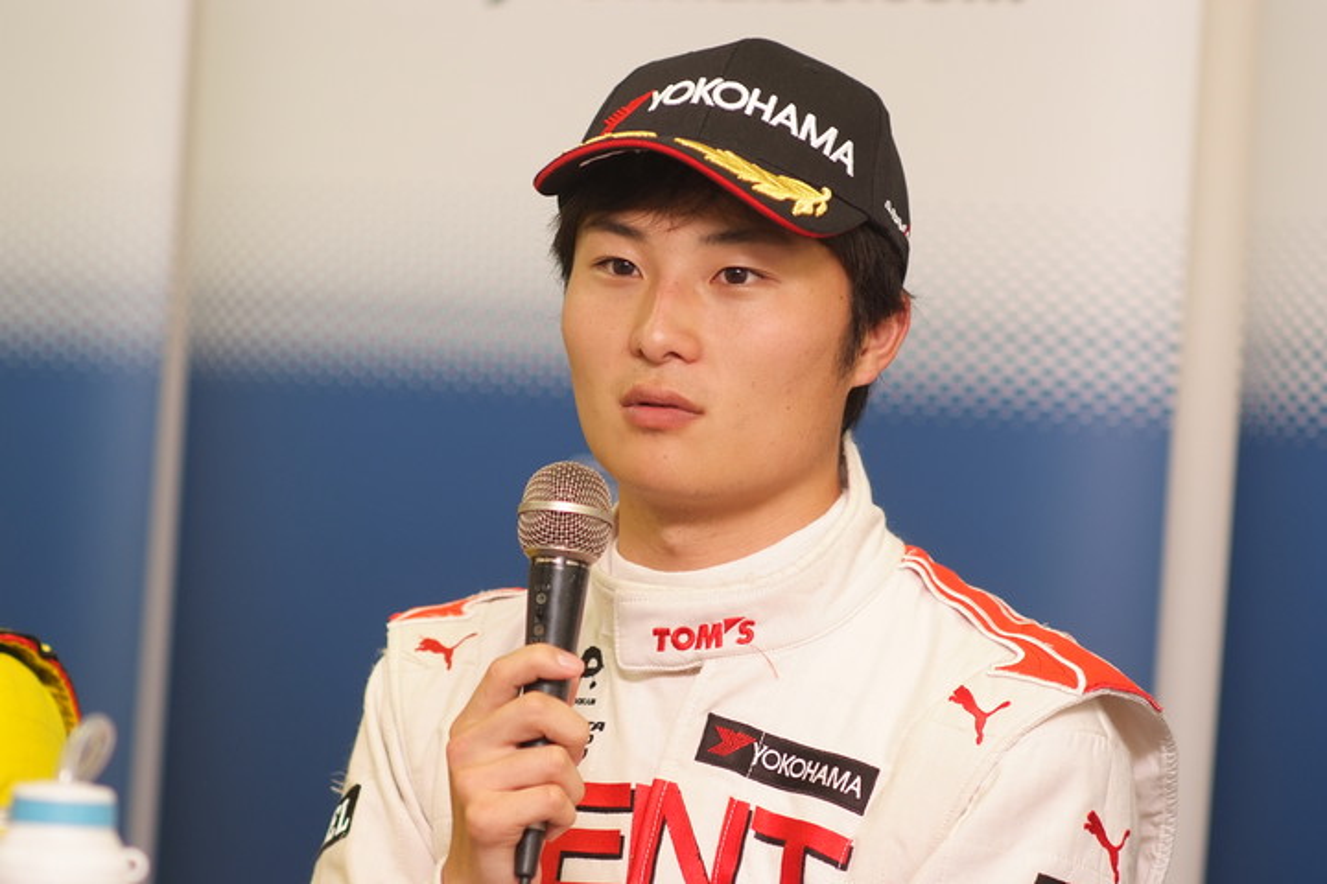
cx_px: 664
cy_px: 442
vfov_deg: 8.7
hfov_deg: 13.0
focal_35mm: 158
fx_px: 5824
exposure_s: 1/125
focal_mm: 105
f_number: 2.8
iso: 400
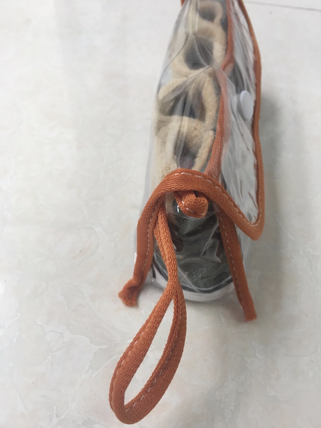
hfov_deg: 48.2
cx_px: 160
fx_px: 359
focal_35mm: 29
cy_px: 214
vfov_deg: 61.7
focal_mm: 4.15
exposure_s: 1/33
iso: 125
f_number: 2.2
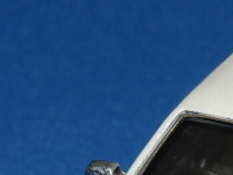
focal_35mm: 374
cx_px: 256
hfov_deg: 5.3
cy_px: 257
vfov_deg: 4.0
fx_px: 2519
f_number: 4
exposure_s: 1/40
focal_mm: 12.4
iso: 100
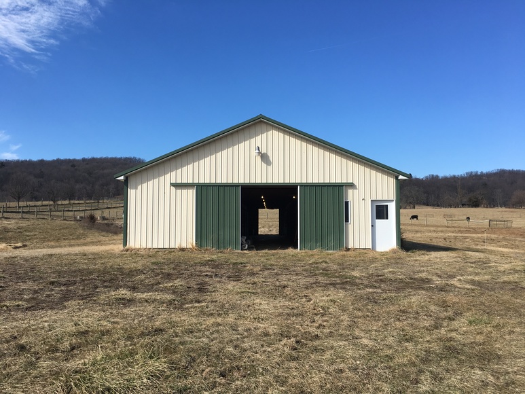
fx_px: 440
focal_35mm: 29
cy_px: 197
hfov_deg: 61.7
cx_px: 262
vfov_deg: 48.2
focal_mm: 4.15
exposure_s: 1/1637
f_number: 2.2
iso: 25
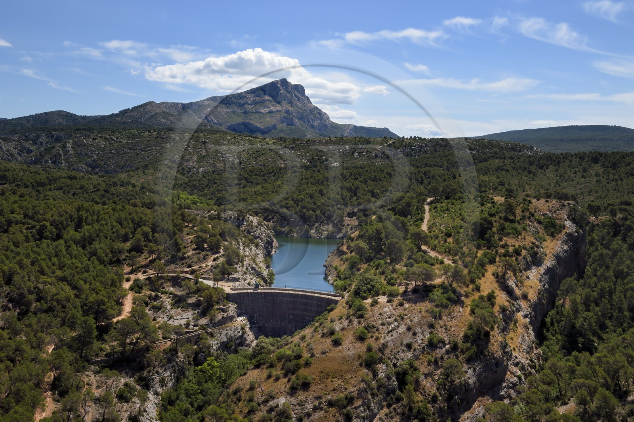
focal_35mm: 40
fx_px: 704
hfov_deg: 48.5
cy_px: 211
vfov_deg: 33.3
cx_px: 317
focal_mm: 40
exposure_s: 1/250
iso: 200
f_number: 16
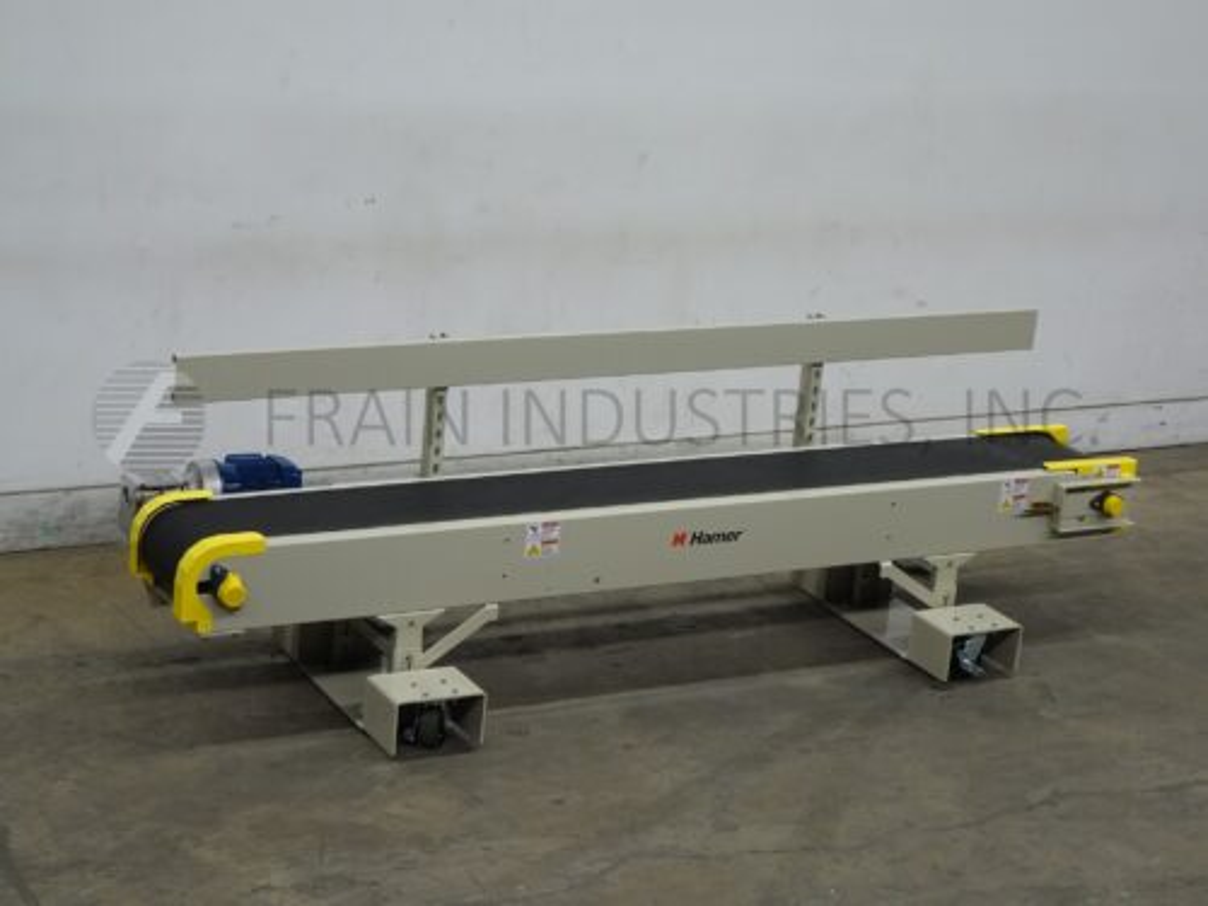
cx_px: 604
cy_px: 453
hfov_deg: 27.8
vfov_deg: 21.0
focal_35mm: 70
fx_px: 2443
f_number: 5
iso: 320
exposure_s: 1/80
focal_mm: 11.2
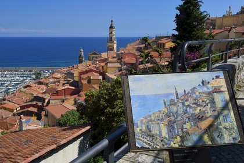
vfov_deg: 41.1
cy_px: 82
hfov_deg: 58.7
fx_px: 217
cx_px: 122
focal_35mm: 32
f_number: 22
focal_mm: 32
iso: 200
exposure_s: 1/100
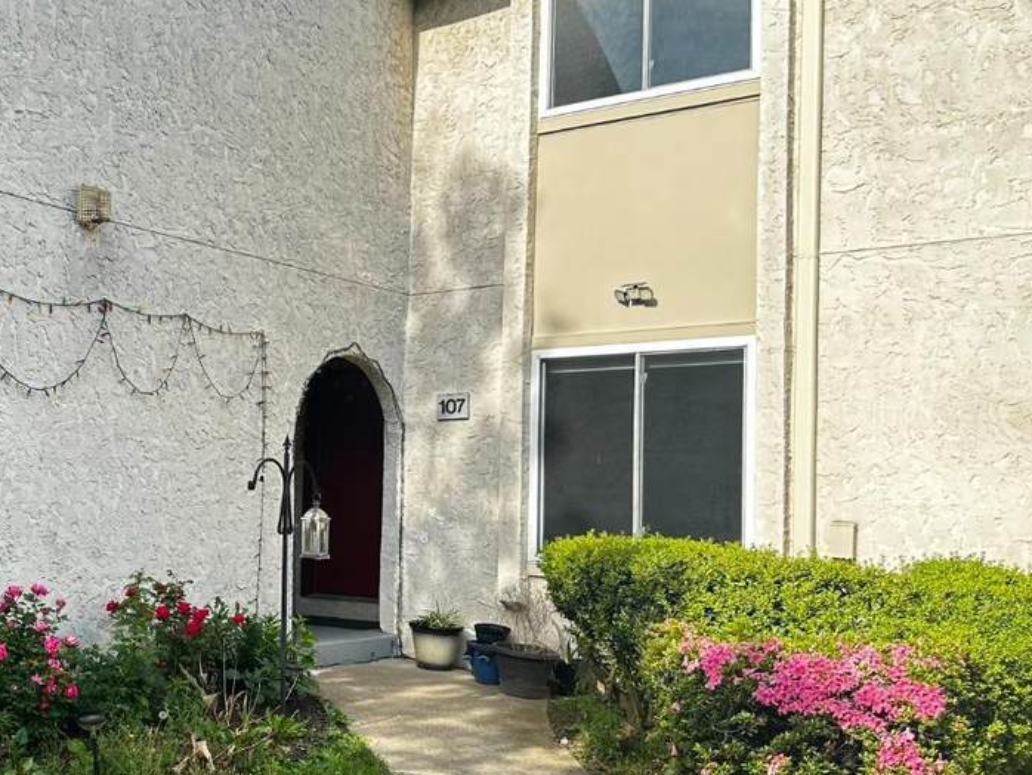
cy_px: 461
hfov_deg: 40.2
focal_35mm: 44
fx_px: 1312
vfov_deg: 32.8
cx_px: 132
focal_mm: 6.86
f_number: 1.78
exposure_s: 1/999
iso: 80
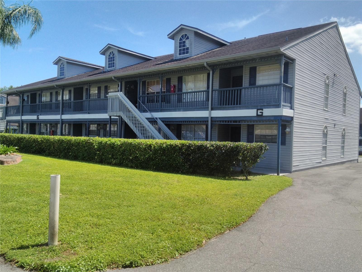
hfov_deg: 63.4
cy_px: 136
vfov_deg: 49.7
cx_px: 181
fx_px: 293
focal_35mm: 28
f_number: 2.65
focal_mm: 3.69
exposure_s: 1/1077
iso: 50
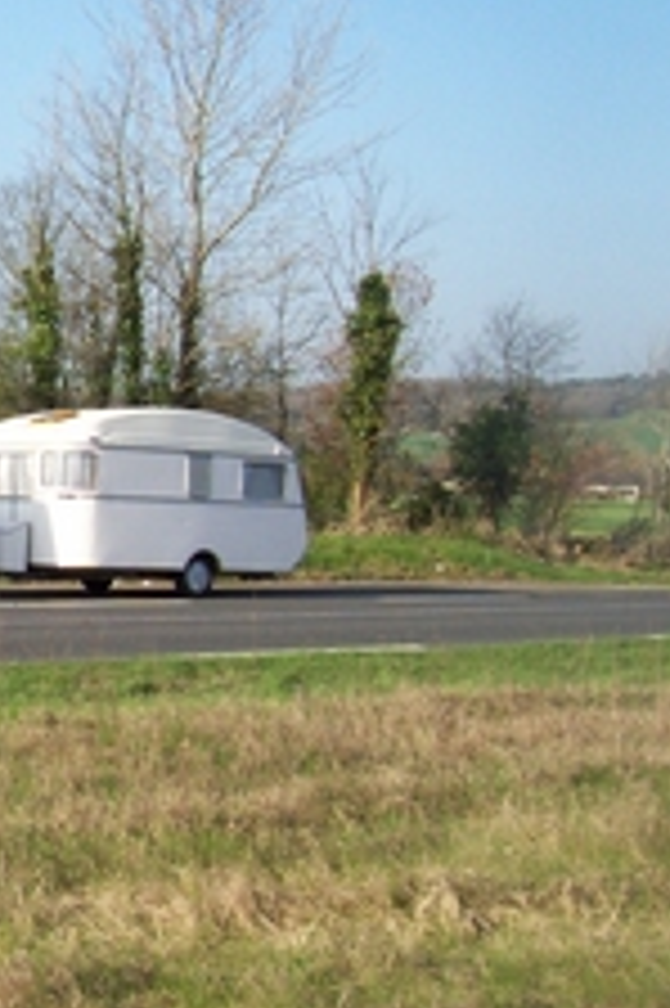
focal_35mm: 79
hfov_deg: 16.0
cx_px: -288
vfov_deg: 25.7
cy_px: 479
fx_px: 2209
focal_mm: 5.6
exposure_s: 1/278
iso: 80
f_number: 5.1
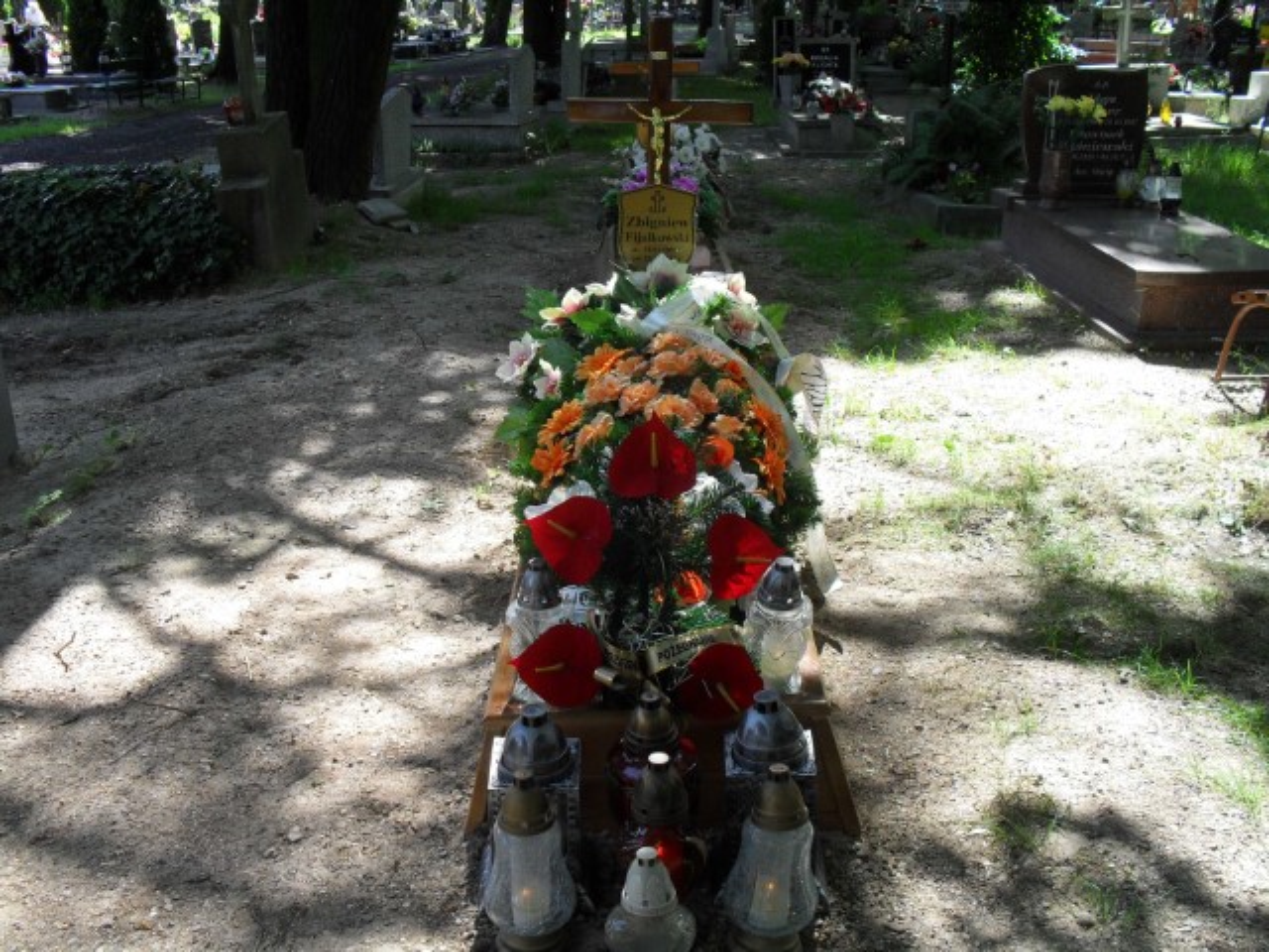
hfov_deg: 52.6
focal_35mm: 35
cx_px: 634
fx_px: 1283
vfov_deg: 40.7
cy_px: 476
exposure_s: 1/180
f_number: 3.2
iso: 100
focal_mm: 6.3
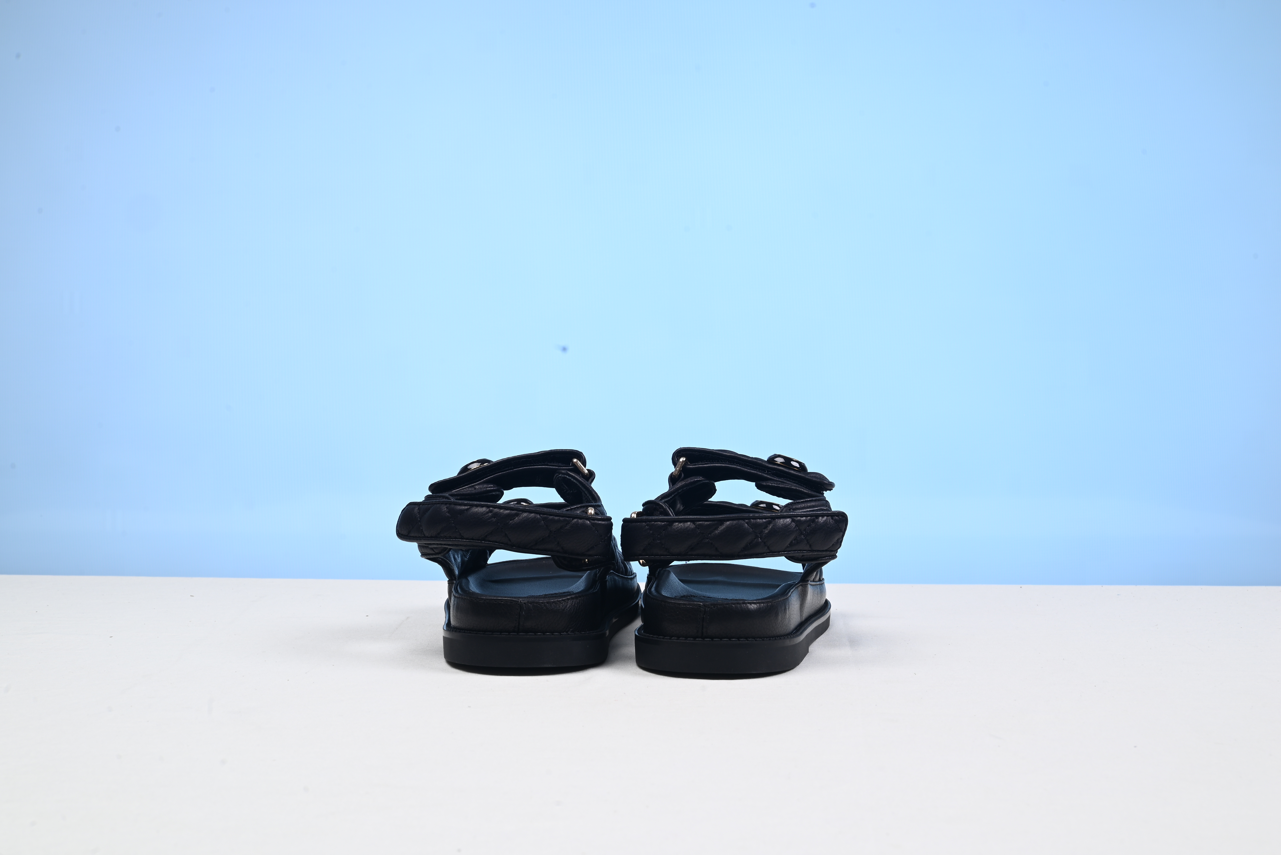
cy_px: 428
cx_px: 640
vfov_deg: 33.4
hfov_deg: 48.4
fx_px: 1424
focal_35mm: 40
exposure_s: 1/2.5
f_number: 16
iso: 100
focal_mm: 40
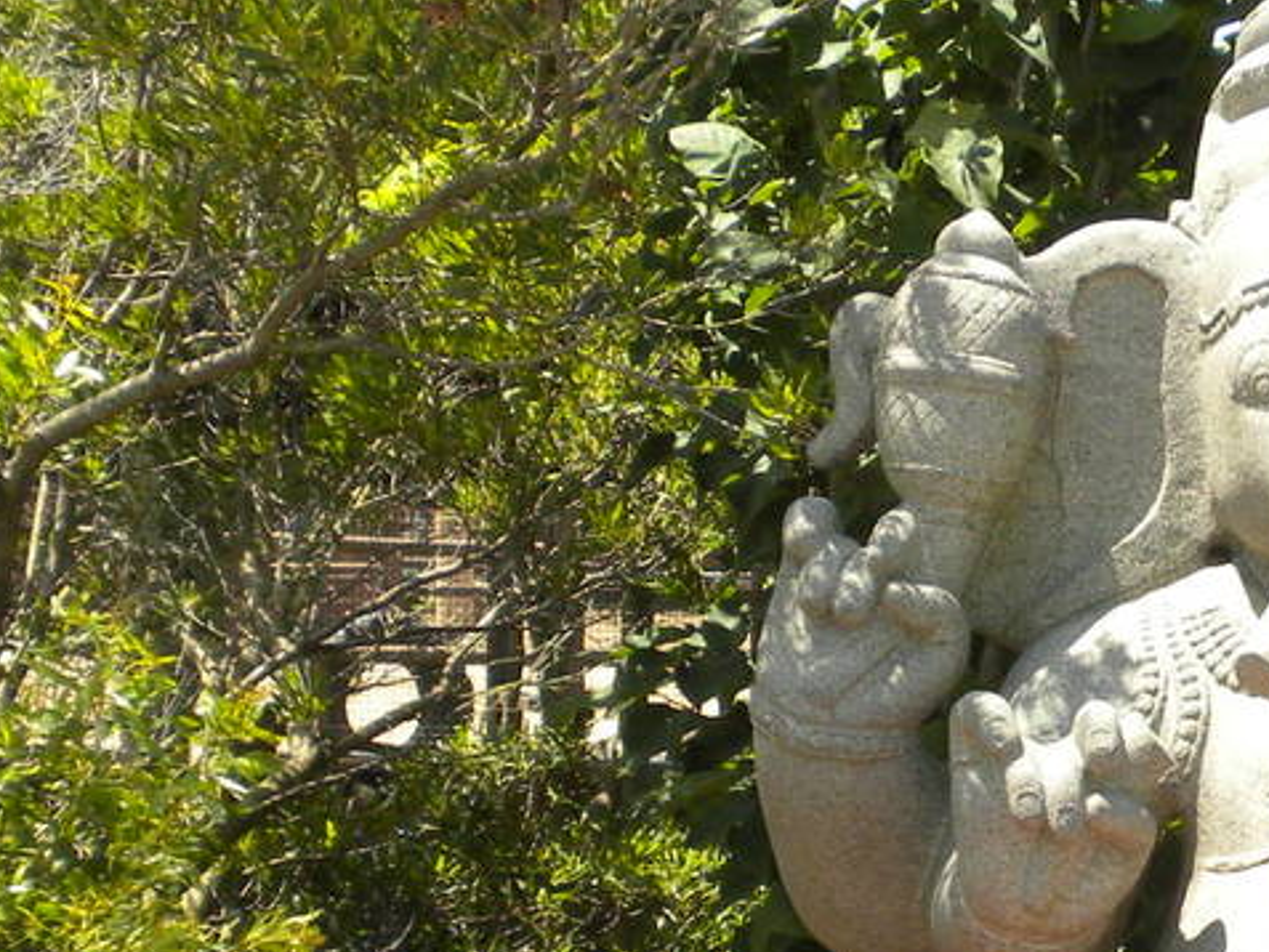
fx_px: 4547
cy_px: 971
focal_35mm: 124
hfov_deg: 15.6
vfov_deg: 11.8
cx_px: 1304
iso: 90
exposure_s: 1/357
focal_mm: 6.6
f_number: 3.5
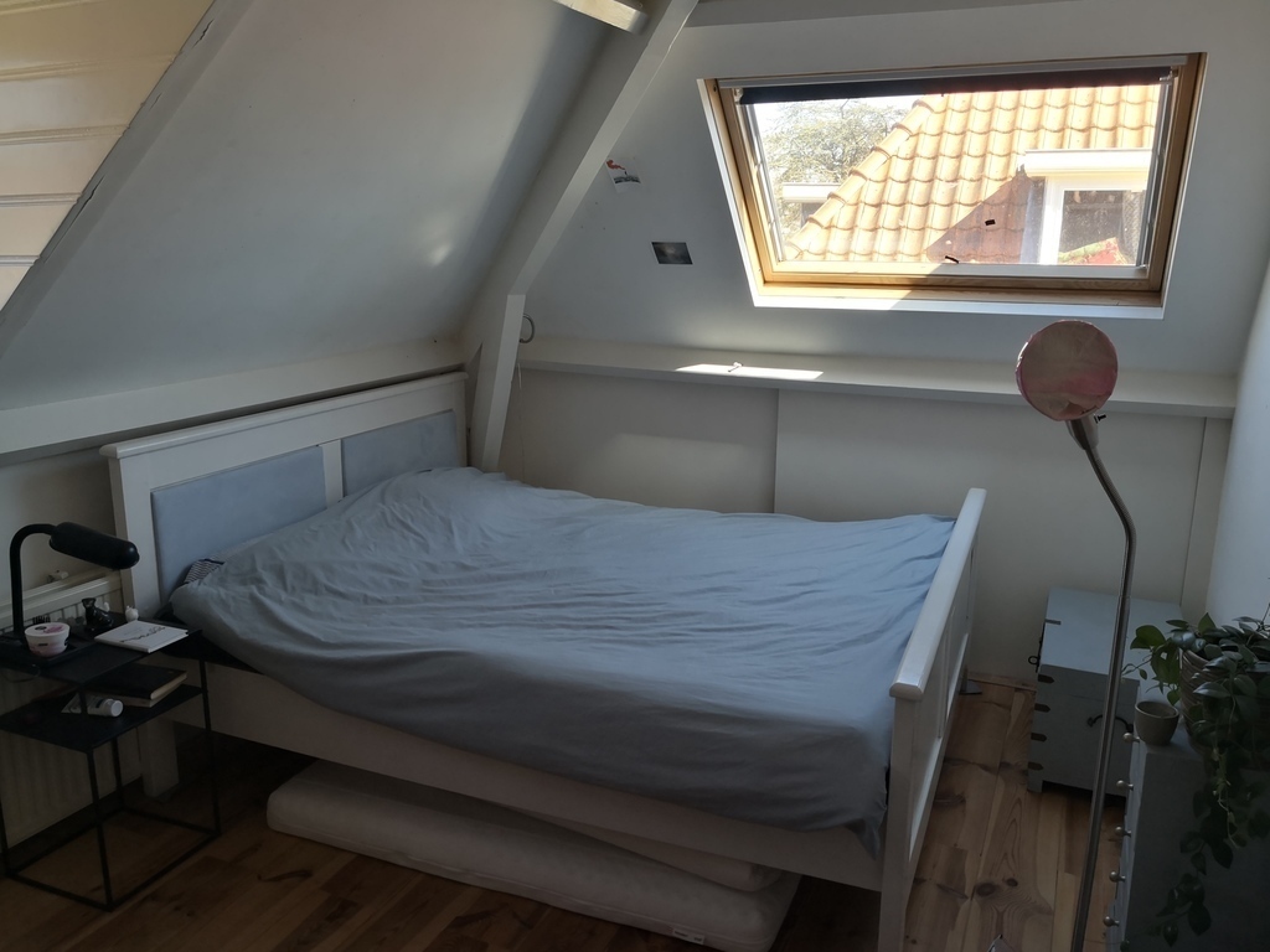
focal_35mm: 27
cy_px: 476
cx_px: 635
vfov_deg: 51.4
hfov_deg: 65.3
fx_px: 991
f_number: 1.6
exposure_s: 1/166
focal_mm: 3.95
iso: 50
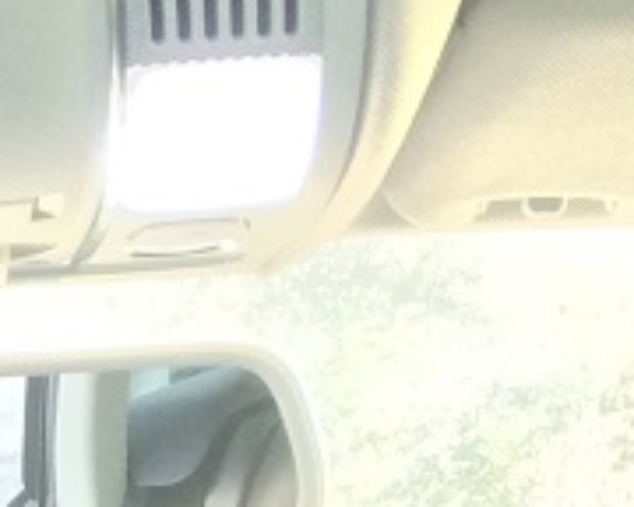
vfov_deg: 7.2
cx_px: -356
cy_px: 1576
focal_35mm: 189
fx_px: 3546
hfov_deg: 9.9
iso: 100
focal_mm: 4.15
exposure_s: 1/33
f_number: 2.2
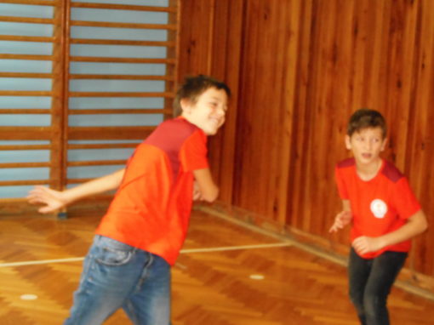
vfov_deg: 19.4
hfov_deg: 25.7
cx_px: 217
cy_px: 162
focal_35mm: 76
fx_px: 952
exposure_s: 1/60
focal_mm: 13.6
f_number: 4.4
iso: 1600
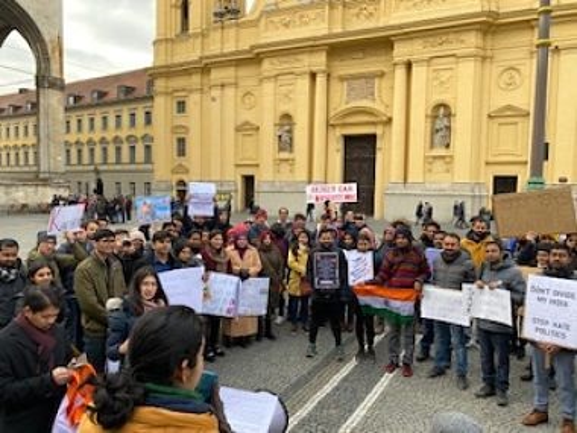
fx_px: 433
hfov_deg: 67.3
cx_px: 288
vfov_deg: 53.1
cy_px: 216
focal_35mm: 26
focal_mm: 4.25
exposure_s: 1/328
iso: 32
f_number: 1.8
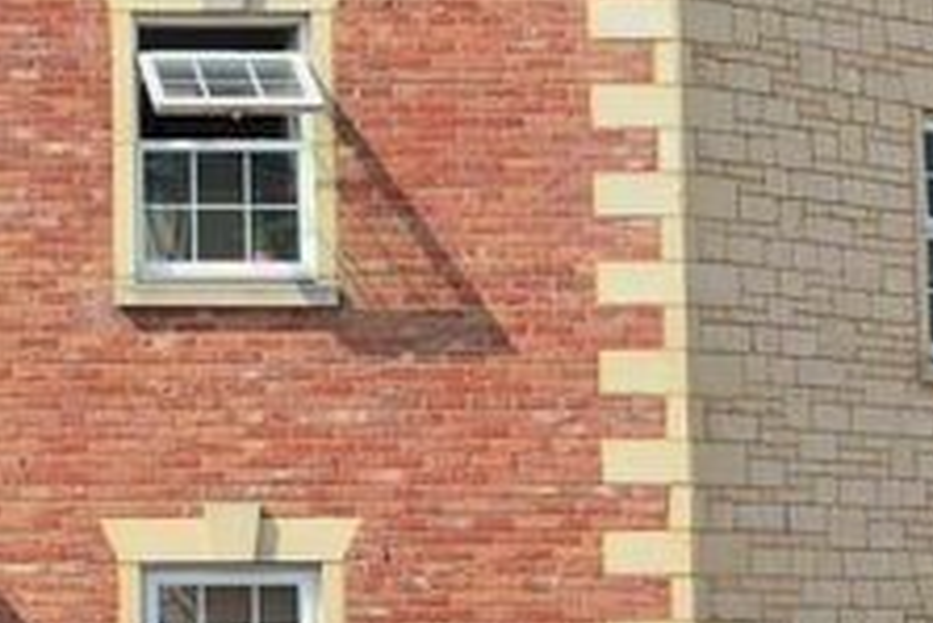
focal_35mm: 141
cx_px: -347
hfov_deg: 13.9
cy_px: 157
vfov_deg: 9.7
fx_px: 3656
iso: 400
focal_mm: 30
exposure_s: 1/500
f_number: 11
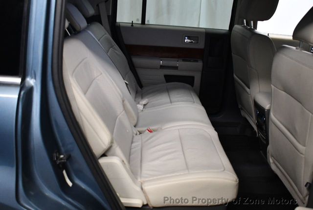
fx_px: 314
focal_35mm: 36
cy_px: 105
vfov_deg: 37.0
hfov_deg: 53.1
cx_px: 156
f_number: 3.5
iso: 2000
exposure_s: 1/125
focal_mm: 18
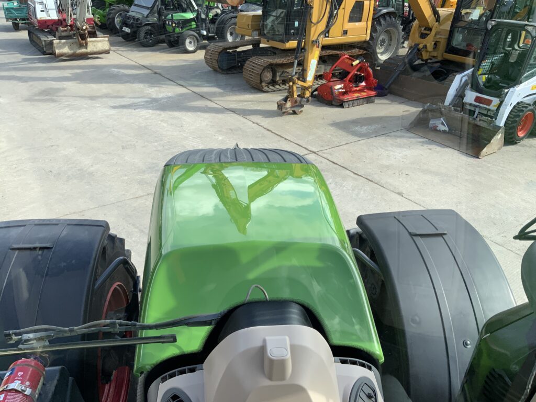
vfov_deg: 48.2
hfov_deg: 61.7
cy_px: 201
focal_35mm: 29
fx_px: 449
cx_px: 268
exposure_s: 1/457
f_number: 1.8
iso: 16
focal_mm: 3
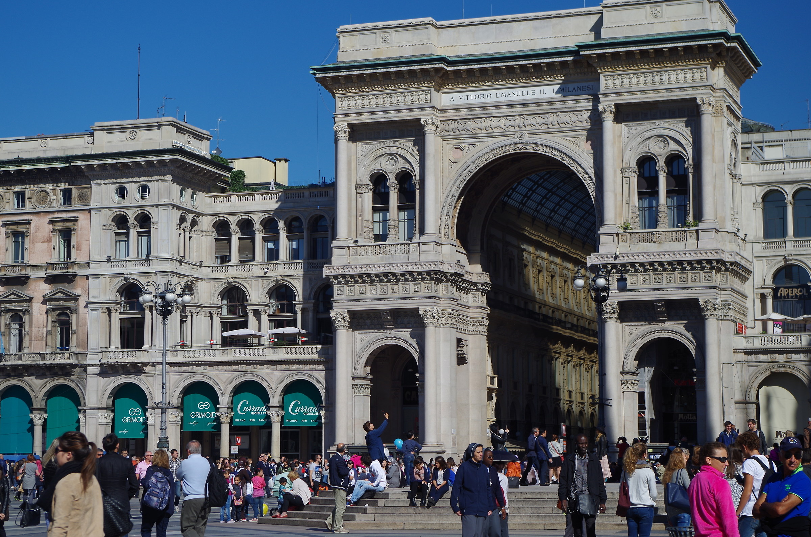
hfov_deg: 27.0
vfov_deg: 18.1
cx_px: 406
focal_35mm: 75
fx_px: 1686
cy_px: 268
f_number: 8
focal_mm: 50
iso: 100
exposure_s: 1/180
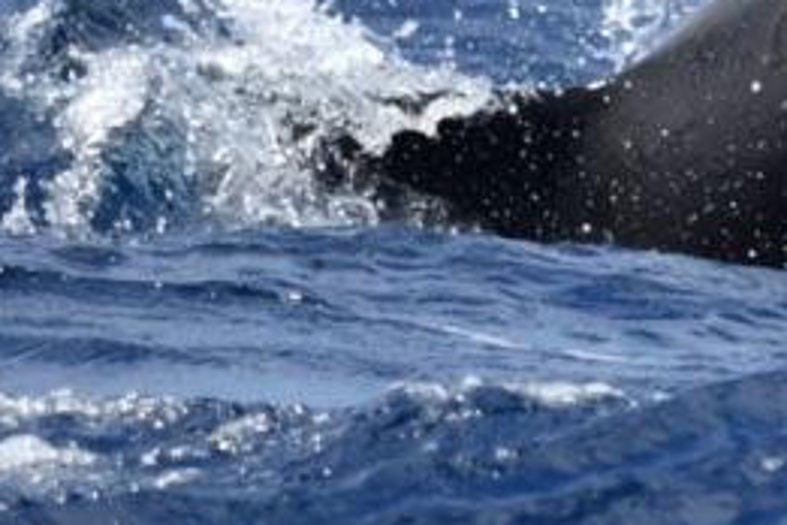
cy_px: -134
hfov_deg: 1.3
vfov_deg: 0.9
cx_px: 1128
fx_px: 33467
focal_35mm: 1531
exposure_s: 1/8000
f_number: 6.3
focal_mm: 500
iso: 1100
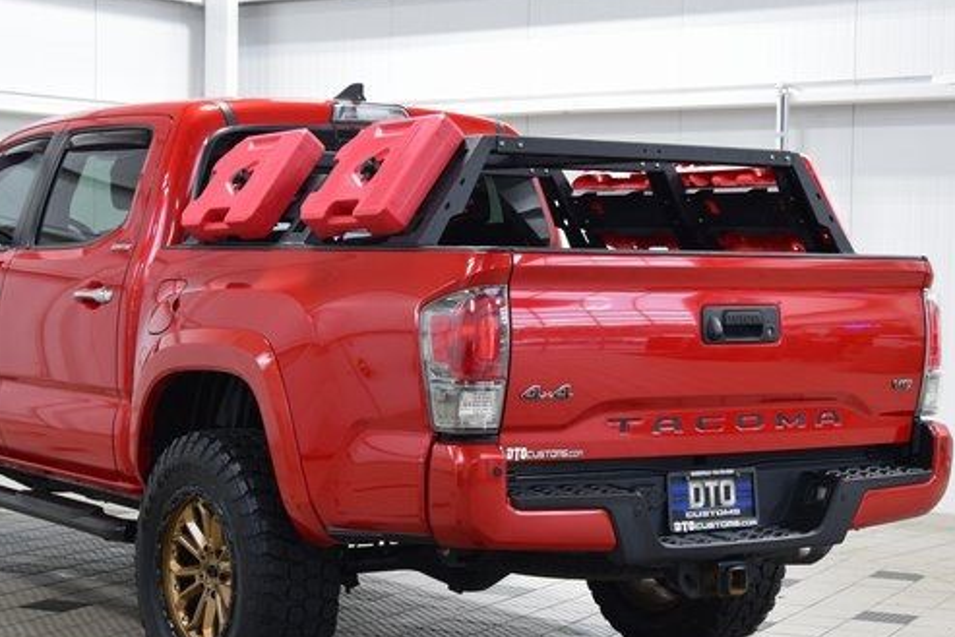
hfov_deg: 27.3
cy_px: 388
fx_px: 1964
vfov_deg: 18.4
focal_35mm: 74
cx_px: 372
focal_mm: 38
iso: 720
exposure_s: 1/15
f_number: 6.3
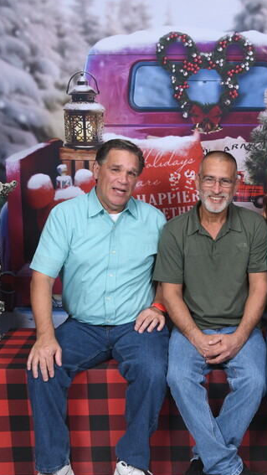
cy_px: 270
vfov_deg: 34.3
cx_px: 209
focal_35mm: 61
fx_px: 768
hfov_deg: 19.5
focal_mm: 29
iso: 640
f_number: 6.3
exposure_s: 1/125
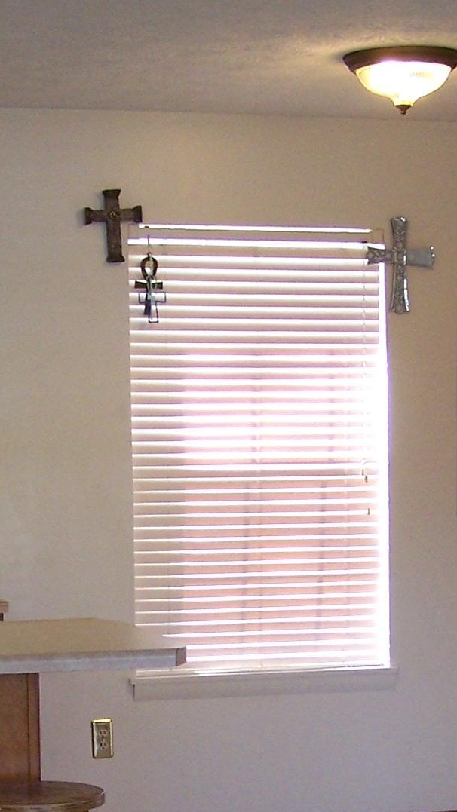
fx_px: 2132
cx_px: 307
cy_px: 655
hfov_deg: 12.2
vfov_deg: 21.3
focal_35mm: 99
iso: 140
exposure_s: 1/30
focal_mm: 6.3
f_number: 2.8
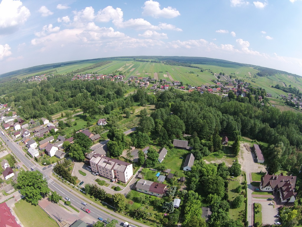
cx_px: 151
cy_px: 114
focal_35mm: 28
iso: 100
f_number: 2.8
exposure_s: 1/1759
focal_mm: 5
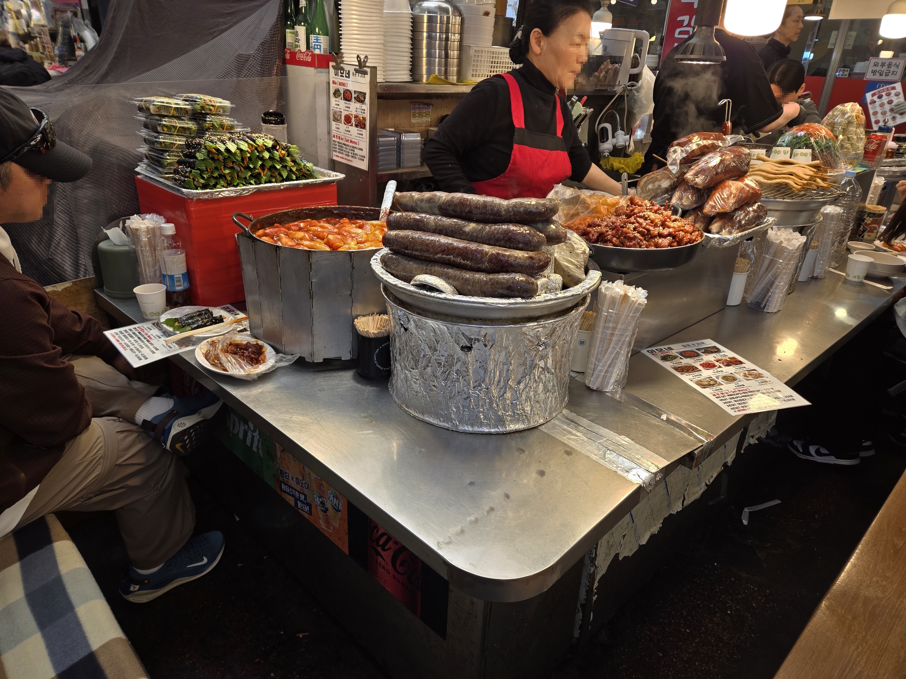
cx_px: 453
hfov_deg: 73.9
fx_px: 602
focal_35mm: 23
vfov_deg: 58.9
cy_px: 340
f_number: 1.8
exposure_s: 1/140
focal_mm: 5.4
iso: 25
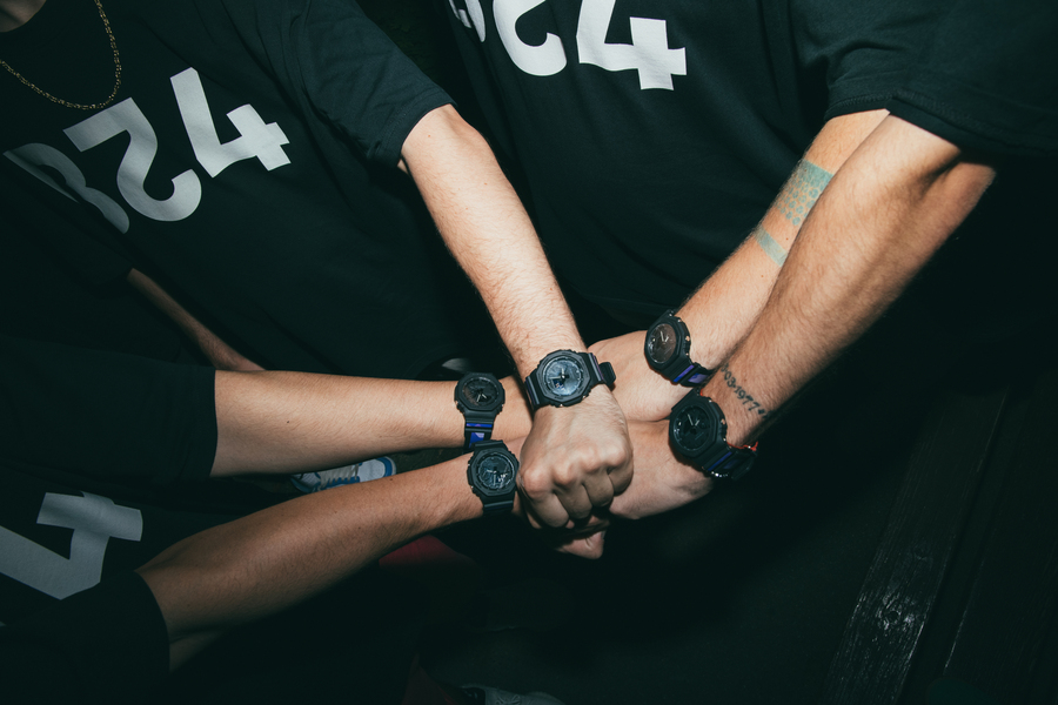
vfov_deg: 53.1
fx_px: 705
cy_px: 352
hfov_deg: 73.7
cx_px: 529
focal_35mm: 24
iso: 320
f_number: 9
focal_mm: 24
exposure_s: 1/160
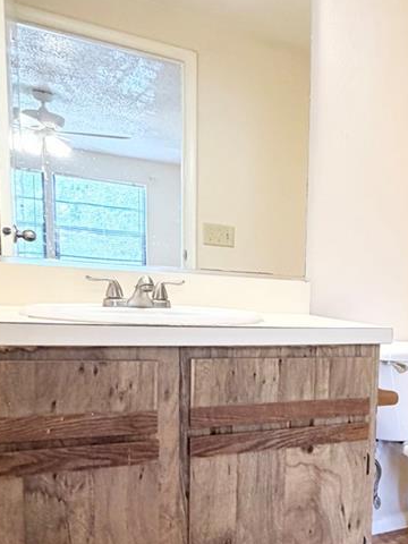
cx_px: 439
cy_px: 366
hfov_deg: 35.4
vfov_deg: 51.6
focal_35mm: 35
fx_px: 550
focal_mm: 2.22
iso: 200
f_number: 2.2
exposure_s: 1/120
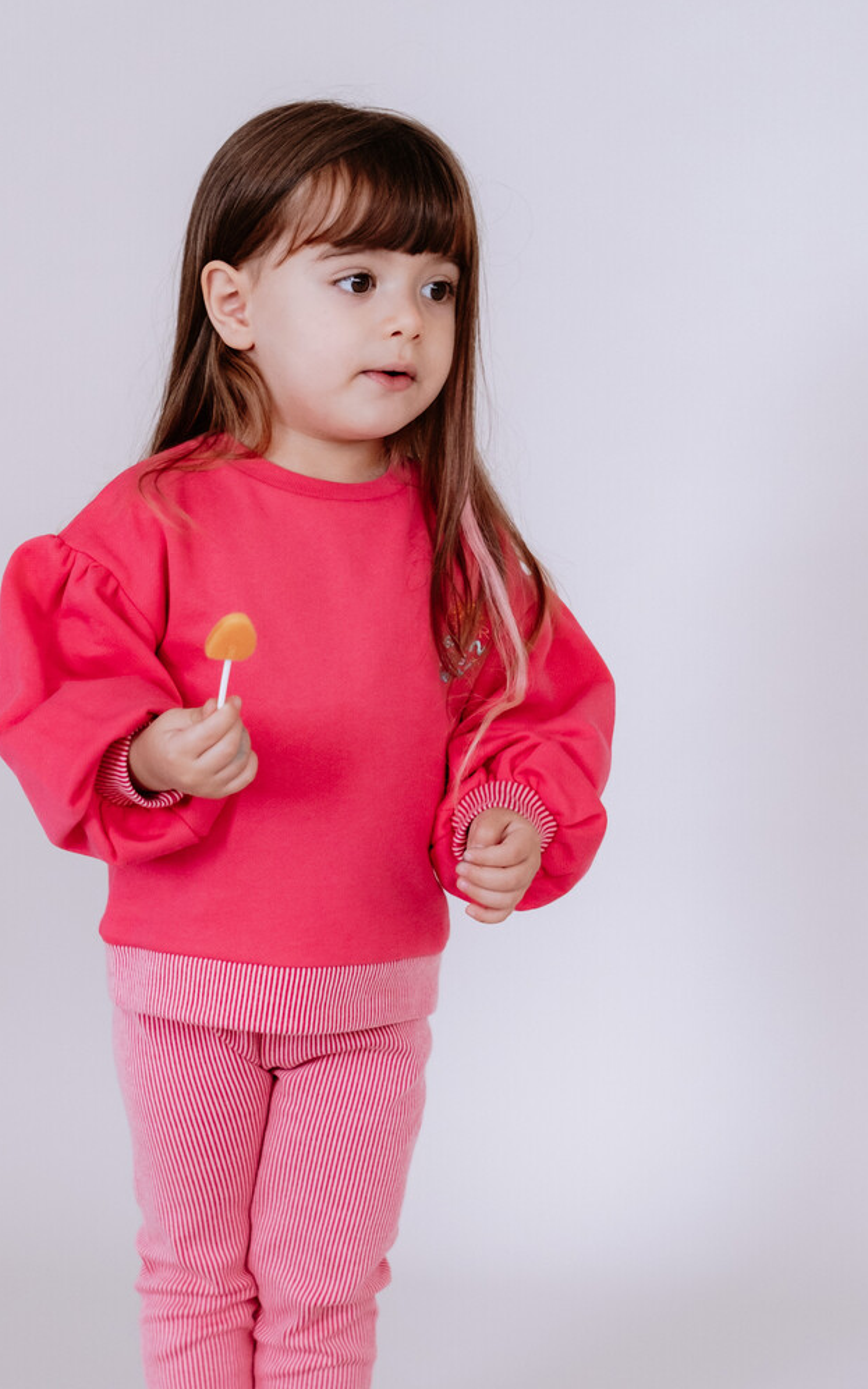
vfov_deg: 22.5
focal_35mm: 92
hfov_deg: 14.1
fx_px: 3483
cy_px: 770
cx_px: 203
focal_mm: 33
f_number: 2.2
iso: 800
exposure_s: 1/125
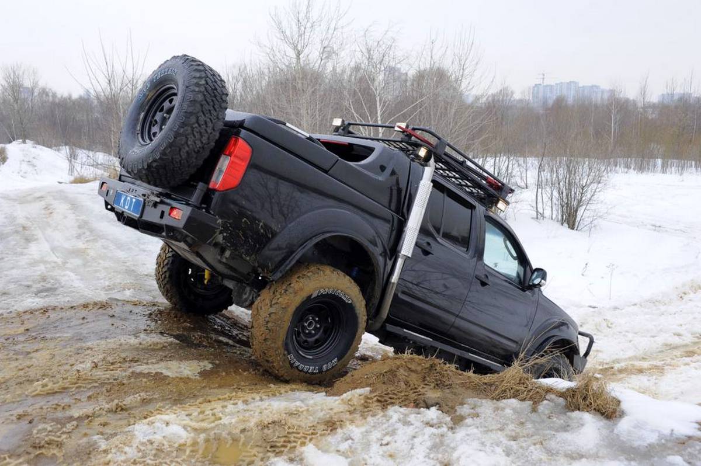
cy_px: 233
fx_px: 681
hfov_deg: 54.5
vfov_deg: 37.8
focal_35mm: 35
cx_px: 350
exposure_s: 1/125
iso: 500
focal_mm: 35
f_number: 8
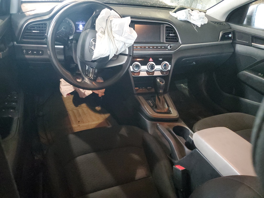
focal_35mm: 26
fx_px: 198
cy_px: 99
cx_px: 132
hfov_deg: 67.3
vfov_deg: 53.1
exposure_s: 1/15
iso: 637
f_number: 1.5
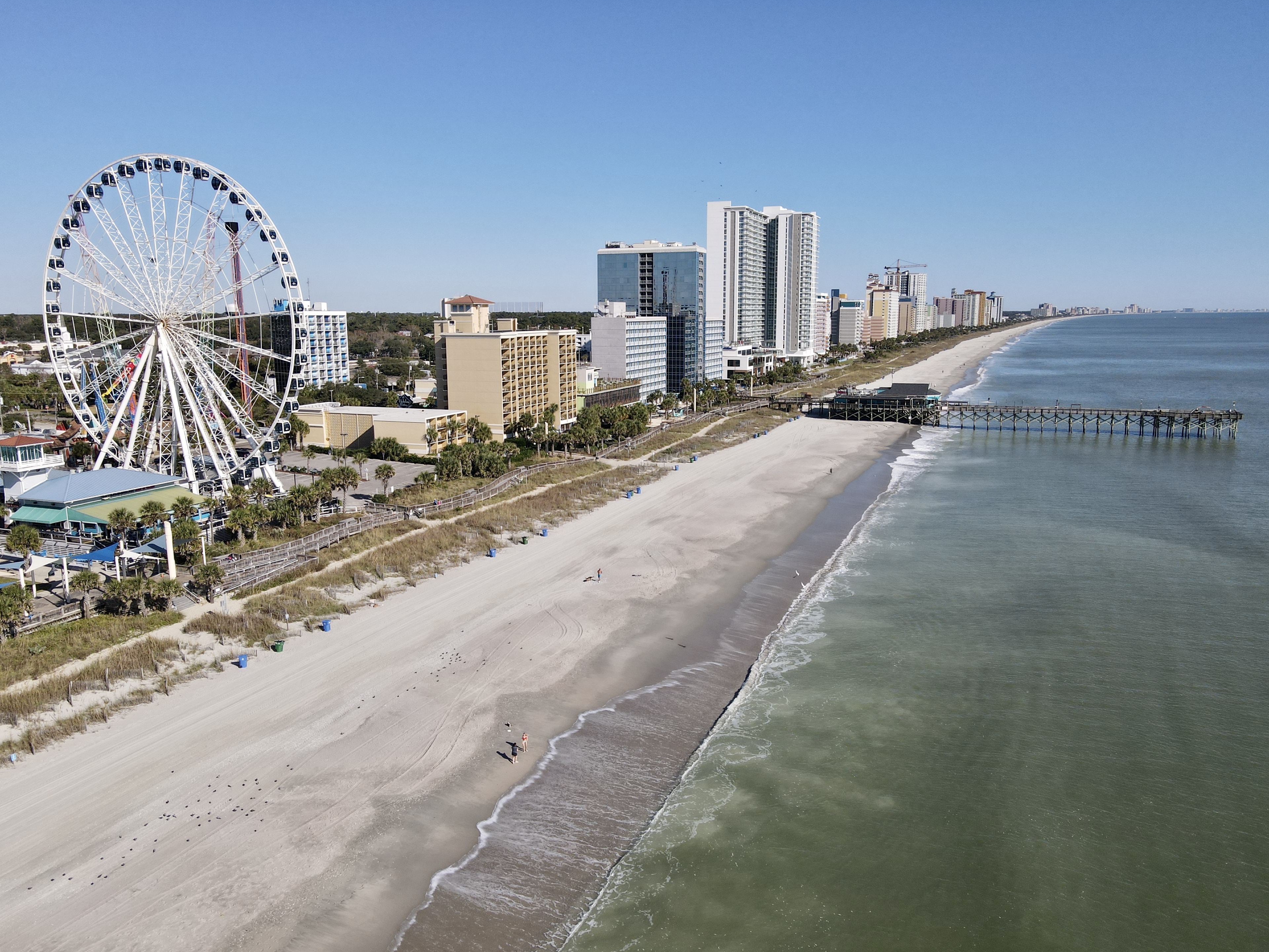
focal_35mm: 25
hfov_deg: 69.4
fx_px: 916
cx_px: 629
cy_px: 486
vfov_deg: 54.9
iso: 100
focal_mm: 4.5
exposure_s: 1/1000
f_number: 2.8
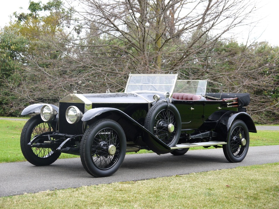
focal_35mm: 66
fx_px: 532
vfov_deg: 22.3
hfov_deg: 29.4
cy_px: 104
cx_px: 140
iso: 100
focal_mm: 33
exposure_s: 1/125
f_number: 5.2
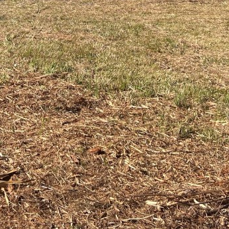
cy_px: -23
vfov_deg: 23.8
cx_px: 40
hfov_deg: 24.9
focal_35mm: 68
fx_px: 509
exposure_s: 1/2841
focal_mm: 5.7
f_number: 1.5
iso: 50
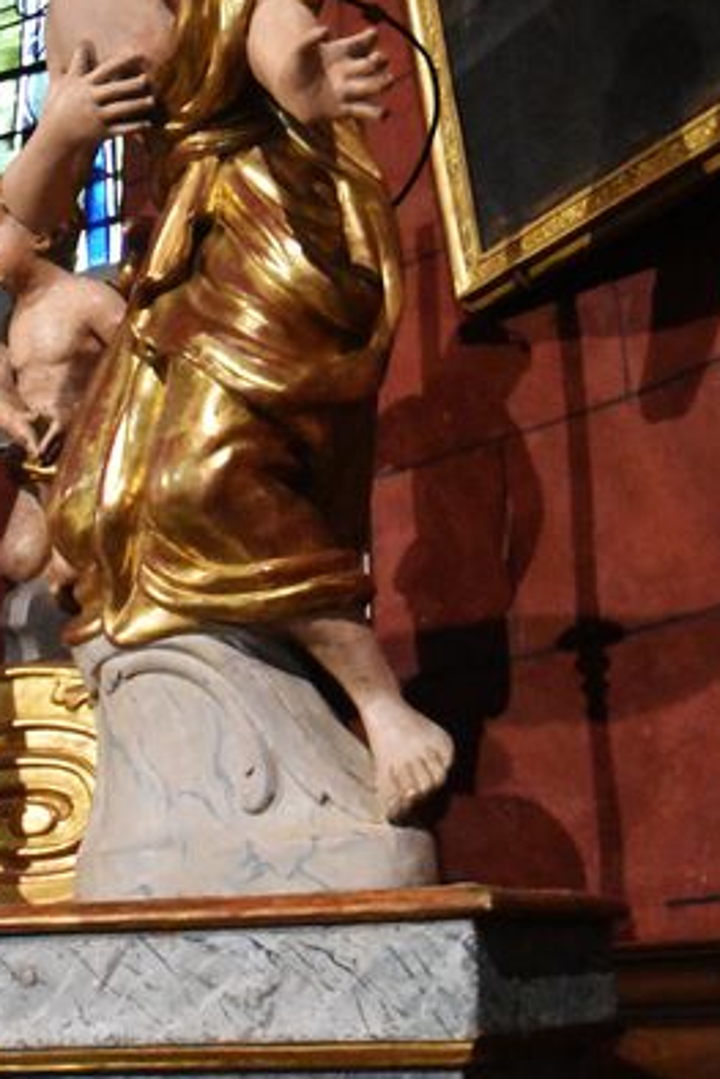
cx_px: 294
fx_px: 1918
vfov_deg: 30.6
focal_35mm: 64
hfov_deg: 21.2
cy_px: 200
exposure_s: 1/40
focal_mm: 24
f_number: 4.5
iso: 12800
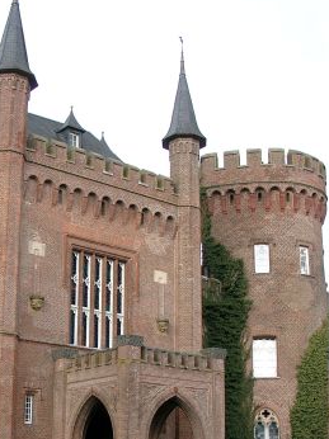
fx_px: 749
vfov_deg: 32.2
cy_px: 321
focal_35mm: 59
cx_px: 99
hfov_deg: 24.6
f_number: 4
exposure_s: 1/94.6
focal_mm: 7.13
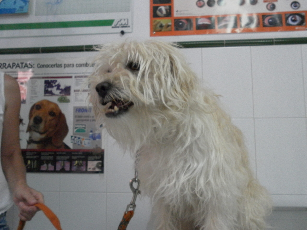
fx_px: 293
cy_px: 115
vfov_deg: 42.9
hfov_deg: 55.4
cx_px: 154
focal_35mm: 33
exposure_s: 1/30
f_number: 3.5
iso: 400
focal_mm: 5.8
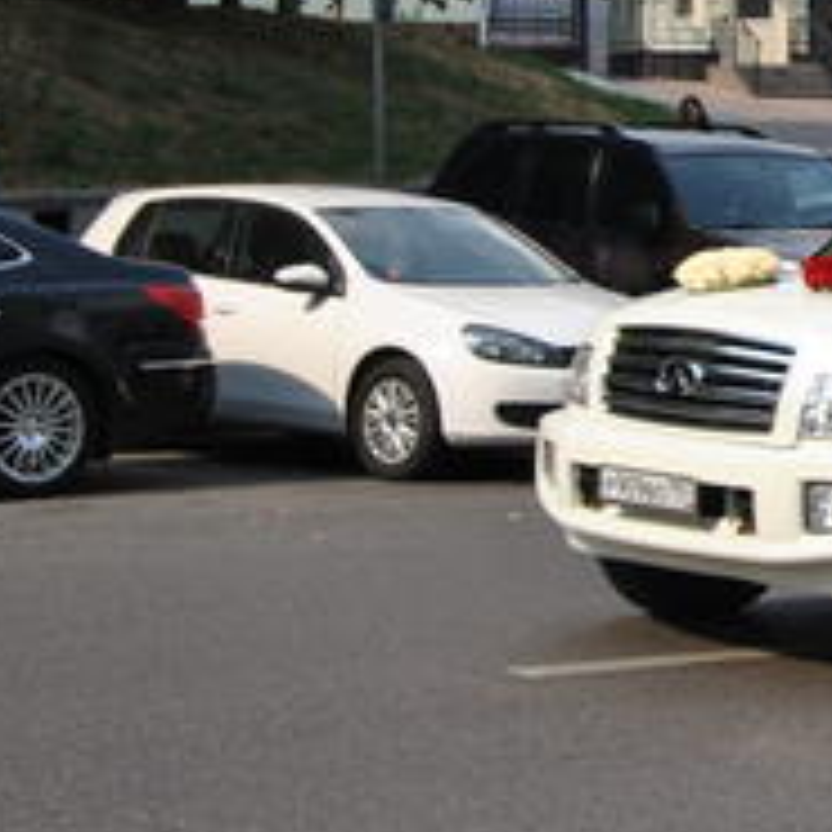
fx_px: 3127
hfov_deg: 14.3
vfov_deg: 15.0
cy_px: 67
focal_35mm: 115
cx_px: 1192
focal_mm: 26
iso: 100
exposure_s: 1/200
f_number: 7.1
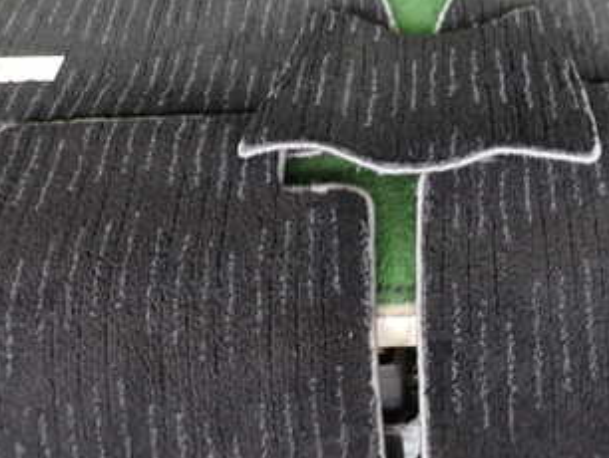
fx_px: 863
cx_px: 428
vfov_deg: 29.5
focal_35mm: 49
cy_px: 157
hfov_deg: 38.2
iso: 200
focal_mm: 4.5
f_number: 2
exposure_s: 1/40
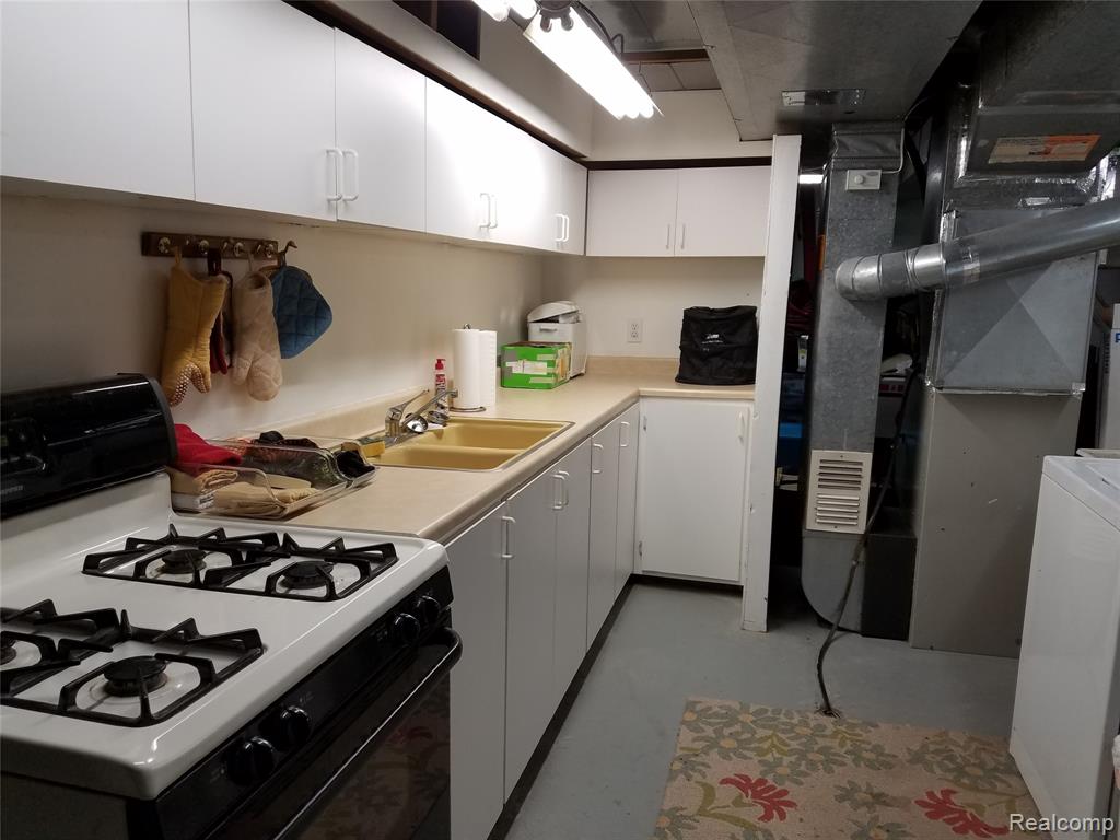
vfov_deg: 53.1
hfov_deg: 67.3
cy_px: 420
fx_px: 841
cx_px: 560
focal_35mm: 26
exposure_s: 1/60
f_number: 1.7
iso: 64
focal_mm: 4.2
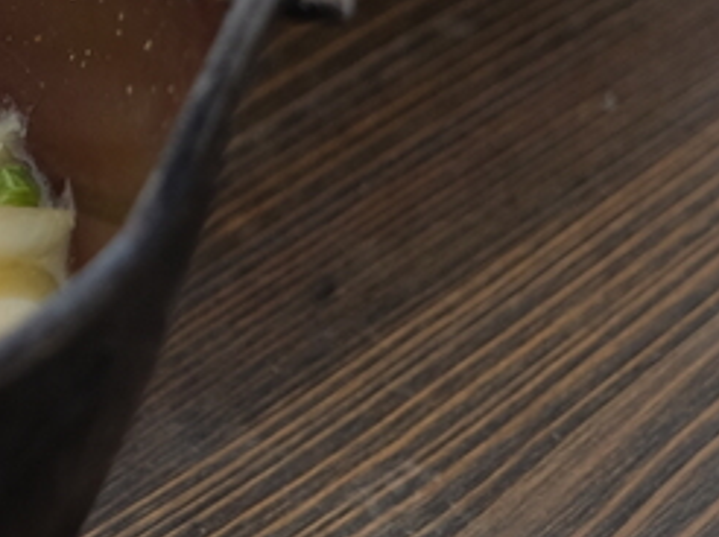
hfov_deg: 10.4
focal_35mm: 169
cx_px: -871
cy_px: 9
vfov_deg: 8.7
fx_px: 3507
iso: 400
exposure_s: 1/45
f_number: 3.2
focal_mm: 24.3
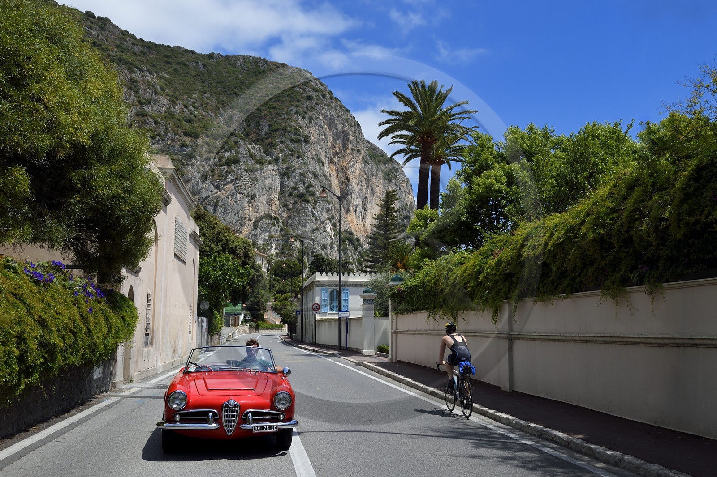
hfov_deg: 60.3
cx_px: 358
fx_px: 617
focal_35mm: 31
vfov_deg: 42.3
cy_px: 238
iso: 400
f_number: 8
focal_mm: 31
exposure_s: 1/1000
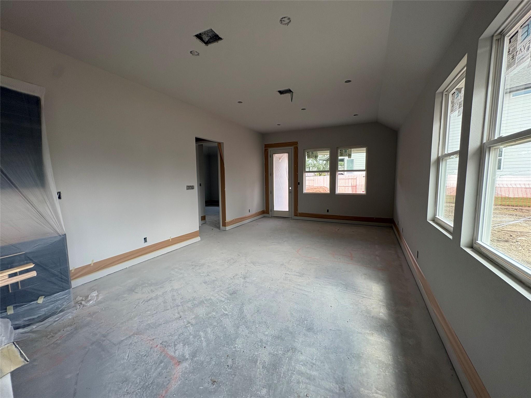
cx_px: 266
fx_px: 215
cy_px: 199
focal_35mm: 14
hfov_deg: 102.1
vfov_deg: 85.7
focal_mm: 2.22
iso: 64
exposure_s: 1/179
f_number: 2.2
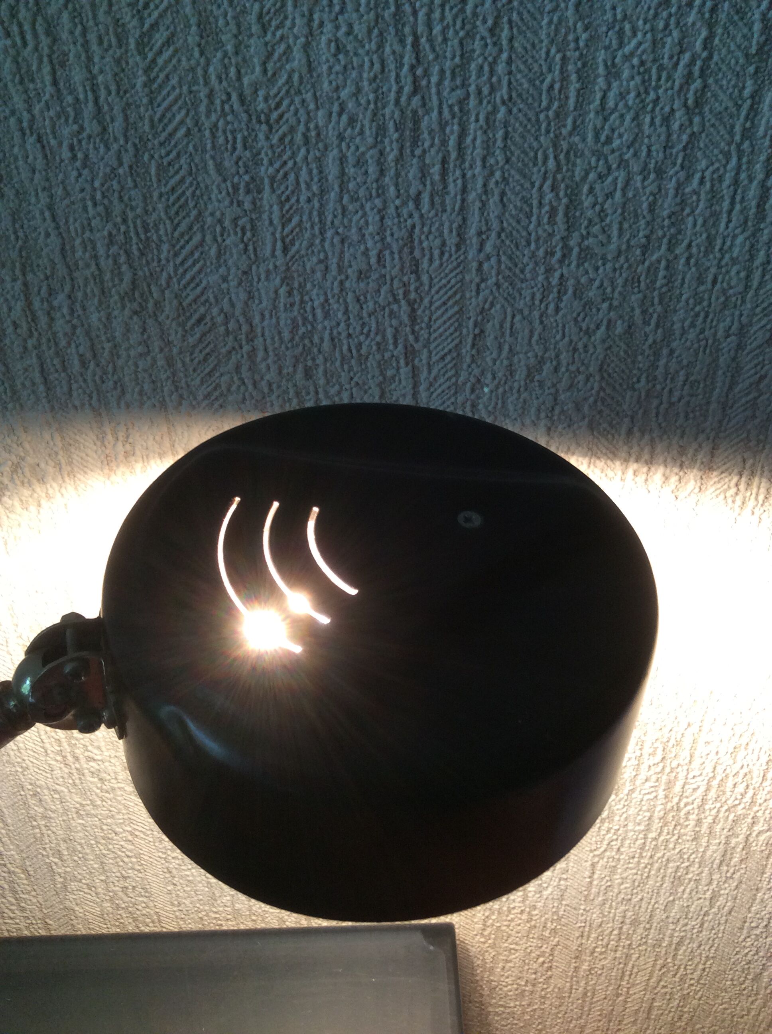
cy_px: 517
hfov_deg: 44.1
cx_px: 386
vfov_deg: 56.9
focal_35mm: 32
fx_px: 954
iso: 80
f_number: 2.4
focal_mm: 3.3
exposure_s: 1/25
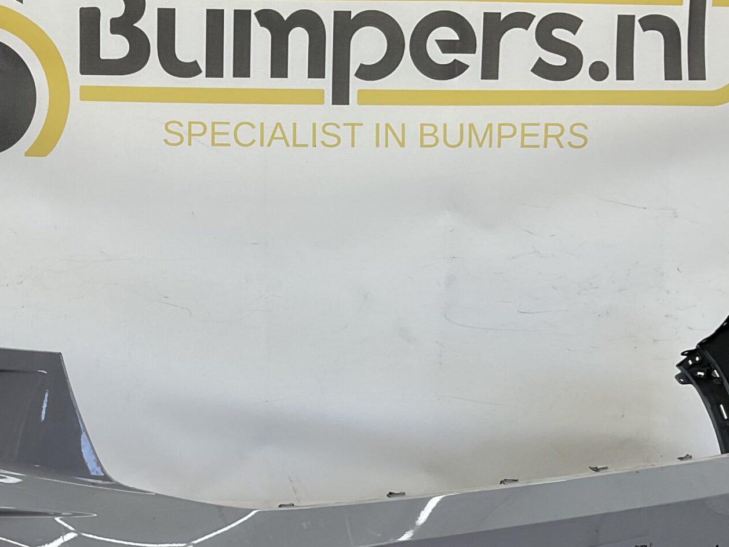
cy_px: 456
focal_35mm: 59
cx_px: 180
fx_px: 1243
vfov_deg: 24.3
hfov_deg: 32.1
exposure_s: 1/132
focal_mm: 3
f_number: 1.8
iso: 16
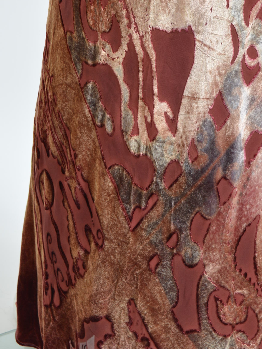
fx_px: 908
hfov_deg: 16.4
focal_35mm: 90
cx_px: 154
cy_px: 49
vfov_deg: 21.4
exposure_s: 1/80
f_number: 6.3
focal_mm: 34
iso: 200
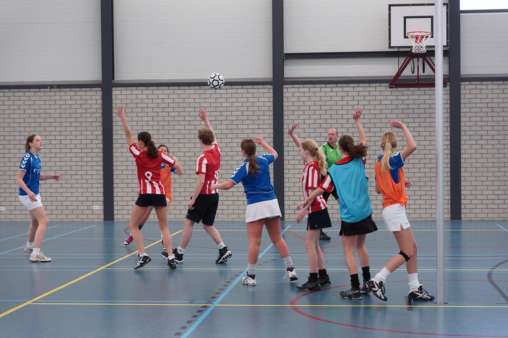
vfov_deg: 18.2
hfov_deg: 27.0
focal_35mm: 75
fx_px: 1058
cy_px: 169
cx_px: 254
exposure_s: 1/250
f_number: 3.2
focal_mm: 50
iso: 1250
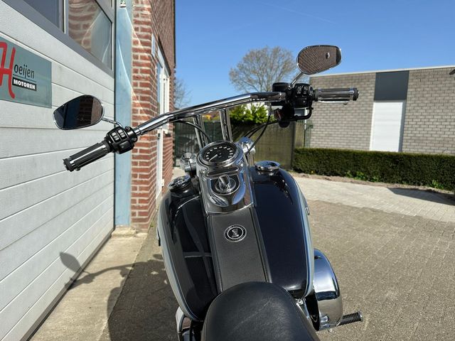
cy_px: 170
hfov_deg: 71.6
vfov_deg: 56.8
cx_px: 228
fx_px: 315
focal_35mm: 24
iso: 80
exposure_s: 1/5263
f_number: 1.78
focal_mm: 6.86
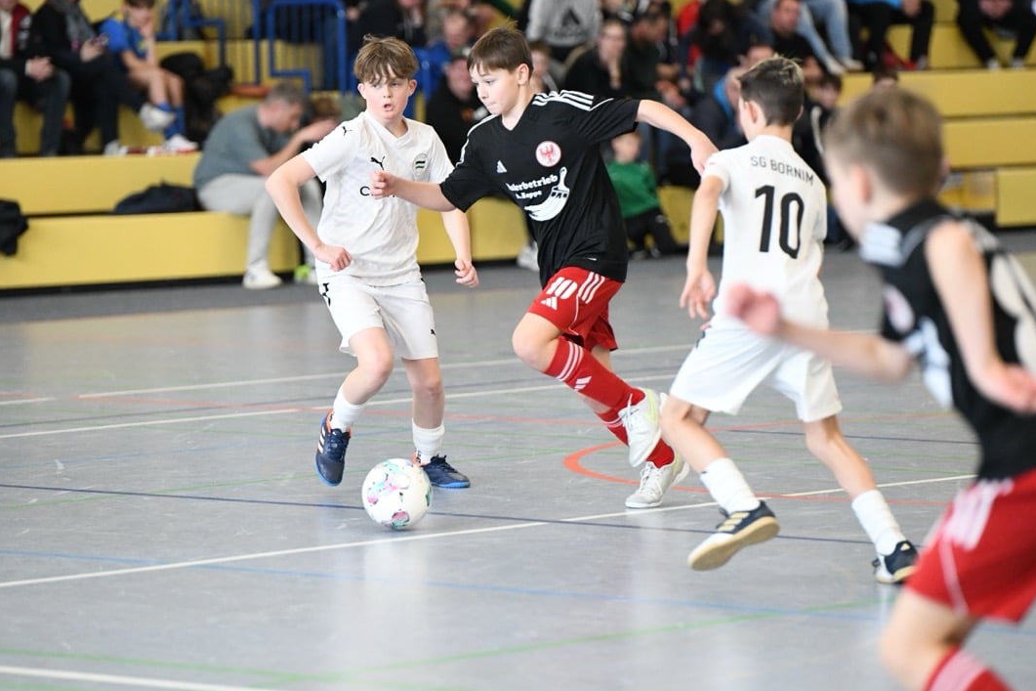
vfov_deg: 7.1
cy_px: 348
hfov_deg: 10.7
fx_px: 5553
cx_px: 507
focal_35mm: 193
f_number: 2.8
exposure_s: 1/1600
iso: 8000
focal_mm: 160
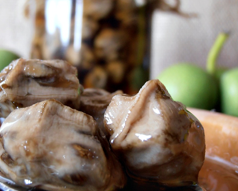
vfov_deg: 29.7
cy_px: 84
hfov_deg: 36.5
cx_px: 94
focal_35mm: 51
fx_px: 359
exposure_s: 1/13
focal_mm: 6.61
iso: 100
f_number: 3.9
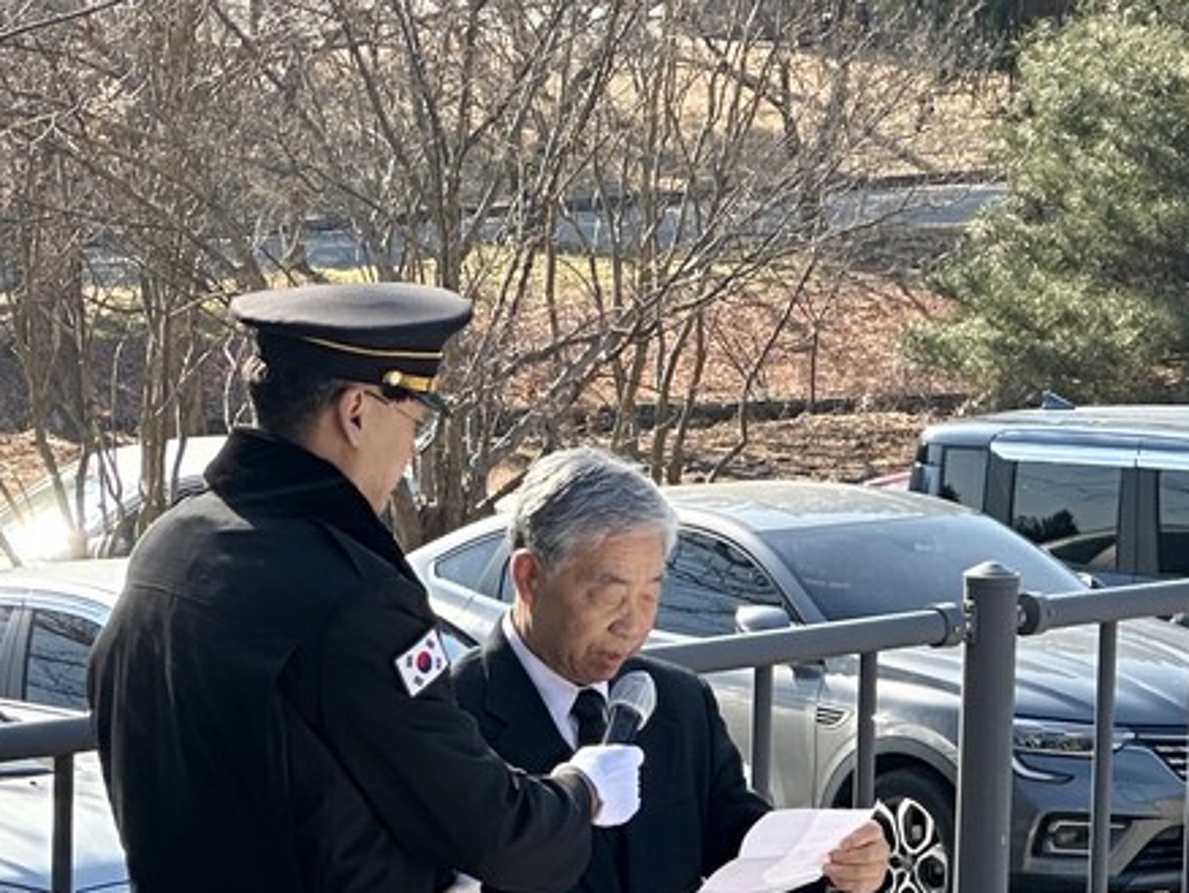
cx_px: 763
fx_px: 7733
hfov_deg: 8.8
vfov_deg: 6.6
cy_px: 755
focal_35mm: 225
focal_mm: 9
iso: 32
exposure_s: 1/203
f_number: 2.8
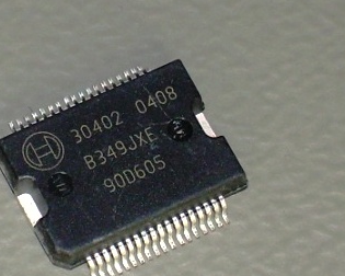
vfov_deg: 10.1
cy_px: 182
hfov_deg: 12.6
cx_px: 110
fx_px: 1562
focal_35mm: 153
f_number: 4.9
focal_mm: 18.9
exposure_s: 1/60
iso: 50
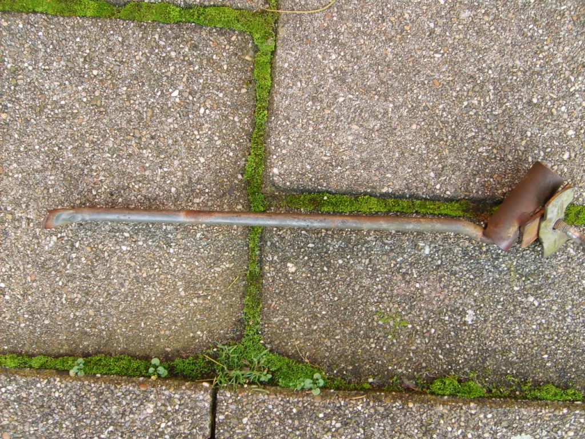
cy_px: 220
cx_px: 292
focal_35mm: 35
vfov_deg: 40.7
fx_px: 591
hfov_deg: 52.6
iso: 50
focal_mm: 5.8
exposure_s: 1/90
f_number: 2.8
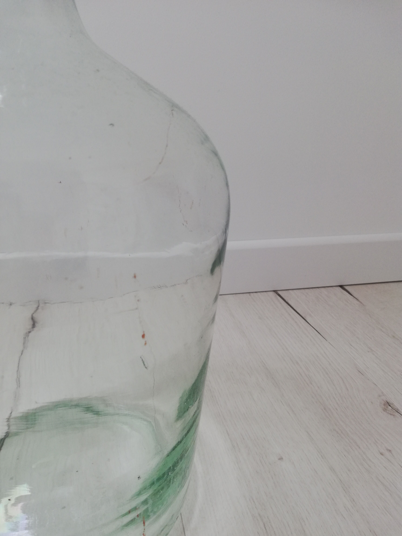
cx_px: 201
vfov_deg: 67.3
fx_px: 403
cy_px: 268
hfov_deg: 53.1
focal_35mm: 26
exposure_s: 1/50
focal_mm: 3.81
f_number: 2.2
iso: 125
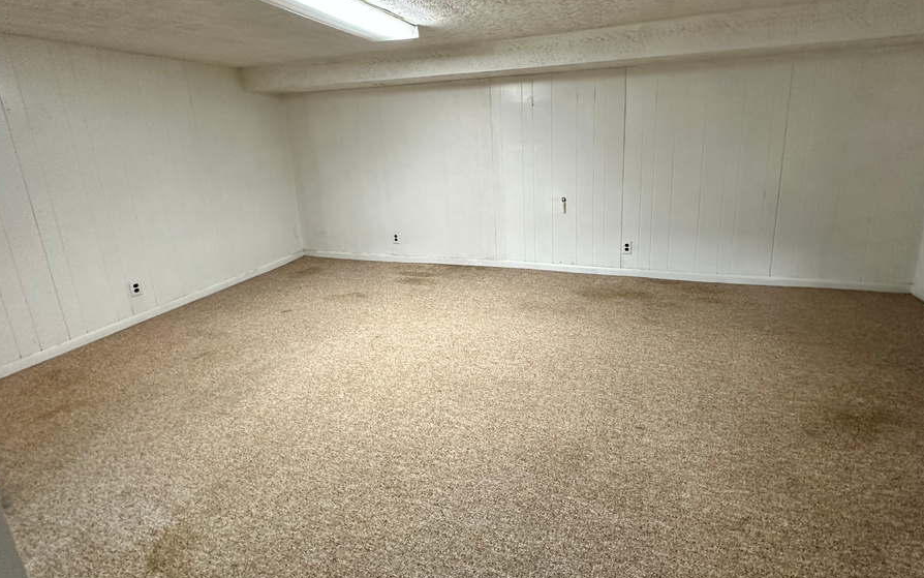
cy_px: 227
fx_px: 428
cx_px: 501
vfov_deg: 67.3
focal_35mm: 17
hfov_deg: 94.1
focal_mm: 2.22
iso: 320
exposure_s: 1/60
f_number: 2.2
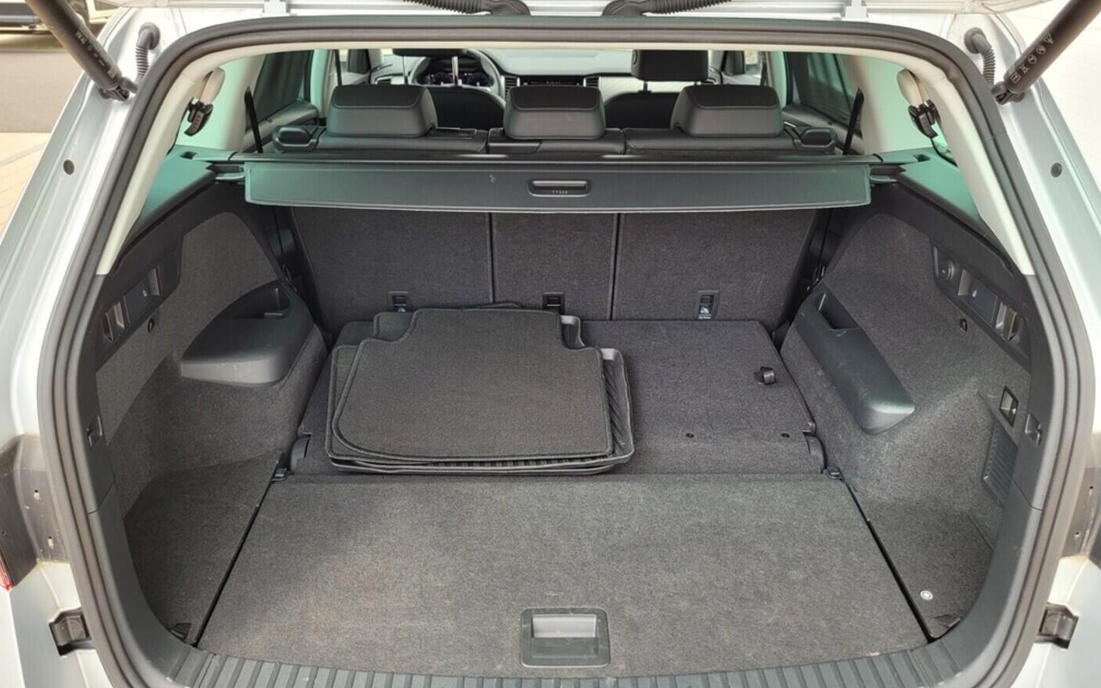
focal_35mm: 28
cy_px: 387
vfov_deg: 44.5
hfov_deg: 66.5
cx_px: 549
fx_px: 840
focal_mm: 5.4
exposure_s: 1/190
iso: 40
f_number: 1.8
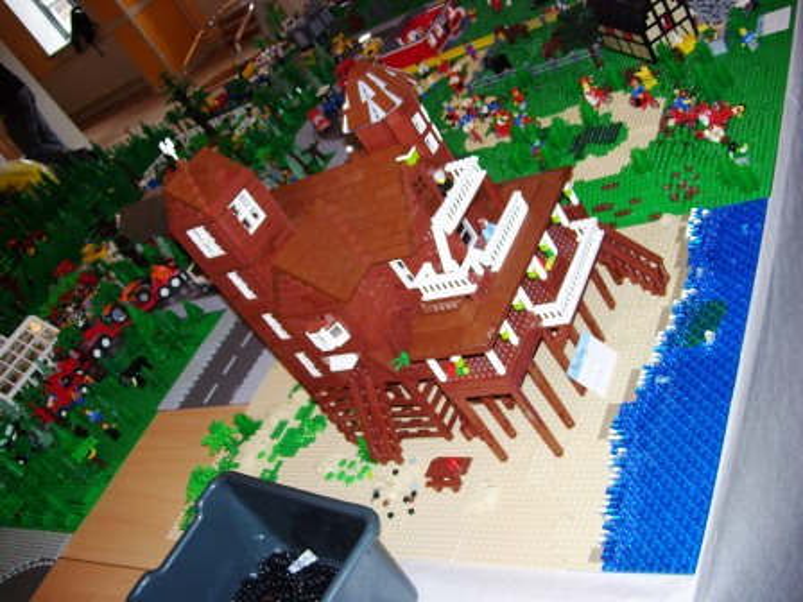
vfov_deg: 39.7
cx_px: 402
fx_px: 835
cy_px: 301
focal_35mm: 36
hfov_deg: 51.4
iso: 80
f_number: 2.7
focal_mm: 6
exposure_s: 1/60
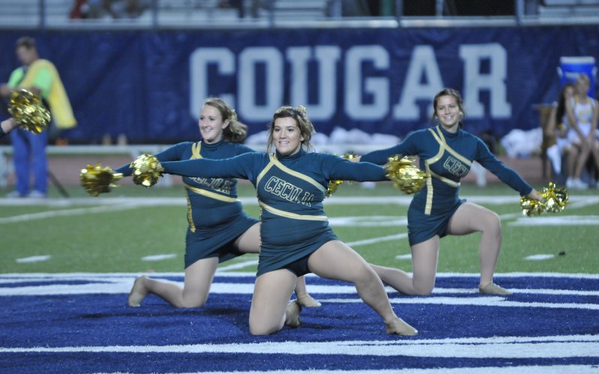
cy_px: 182
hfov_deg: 6.8
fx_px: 5010
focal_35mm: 307
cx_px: 300
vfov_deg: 4.3
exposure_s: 1/125
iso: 1600
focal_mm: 200
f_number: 2.8
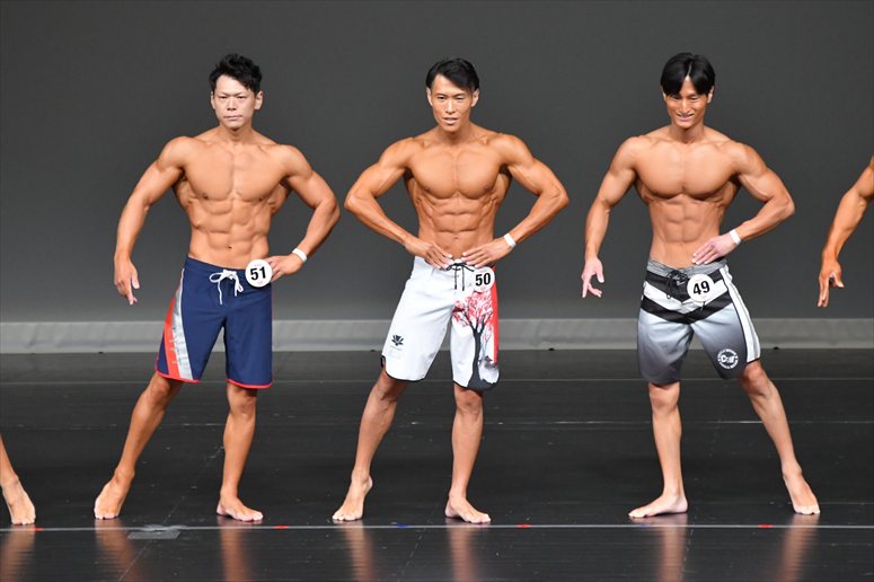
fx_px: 7644
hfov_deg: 6.5
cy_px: 291
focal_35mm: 315
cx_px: 437
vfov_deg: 4.4
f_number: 5.6
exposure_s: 1/400
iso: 4000
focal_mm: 210
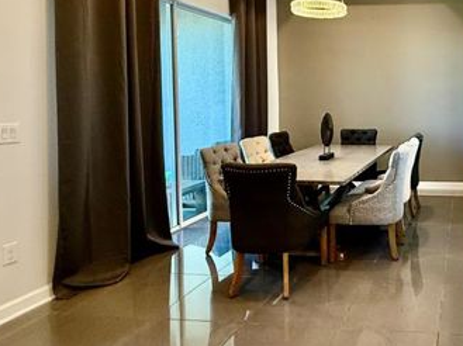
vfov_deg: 46.0
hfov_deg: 51.6
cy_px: 114
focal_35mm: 30
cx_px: 431
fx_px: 401
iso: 250
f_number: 2.2
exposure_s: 1/120
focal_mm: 2.22
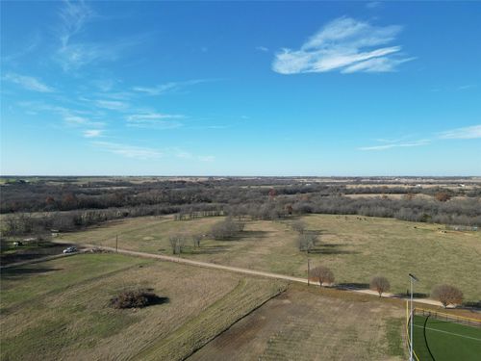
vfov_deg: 56.8
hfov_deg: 71.6
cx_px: 240
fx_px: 333
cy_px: 180
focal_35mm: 24
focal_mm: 6.72
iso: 120
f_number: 1.7
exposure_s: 1/2500
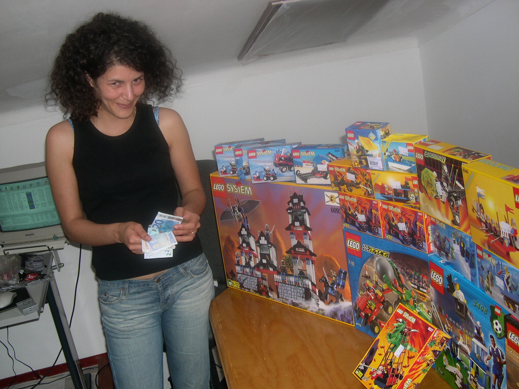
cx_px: 260
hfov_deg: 49.0
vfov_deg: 37.7
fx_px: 570
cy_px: 194
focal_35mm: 38
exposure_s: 1/60
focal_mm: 8
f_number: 2.8
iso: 100
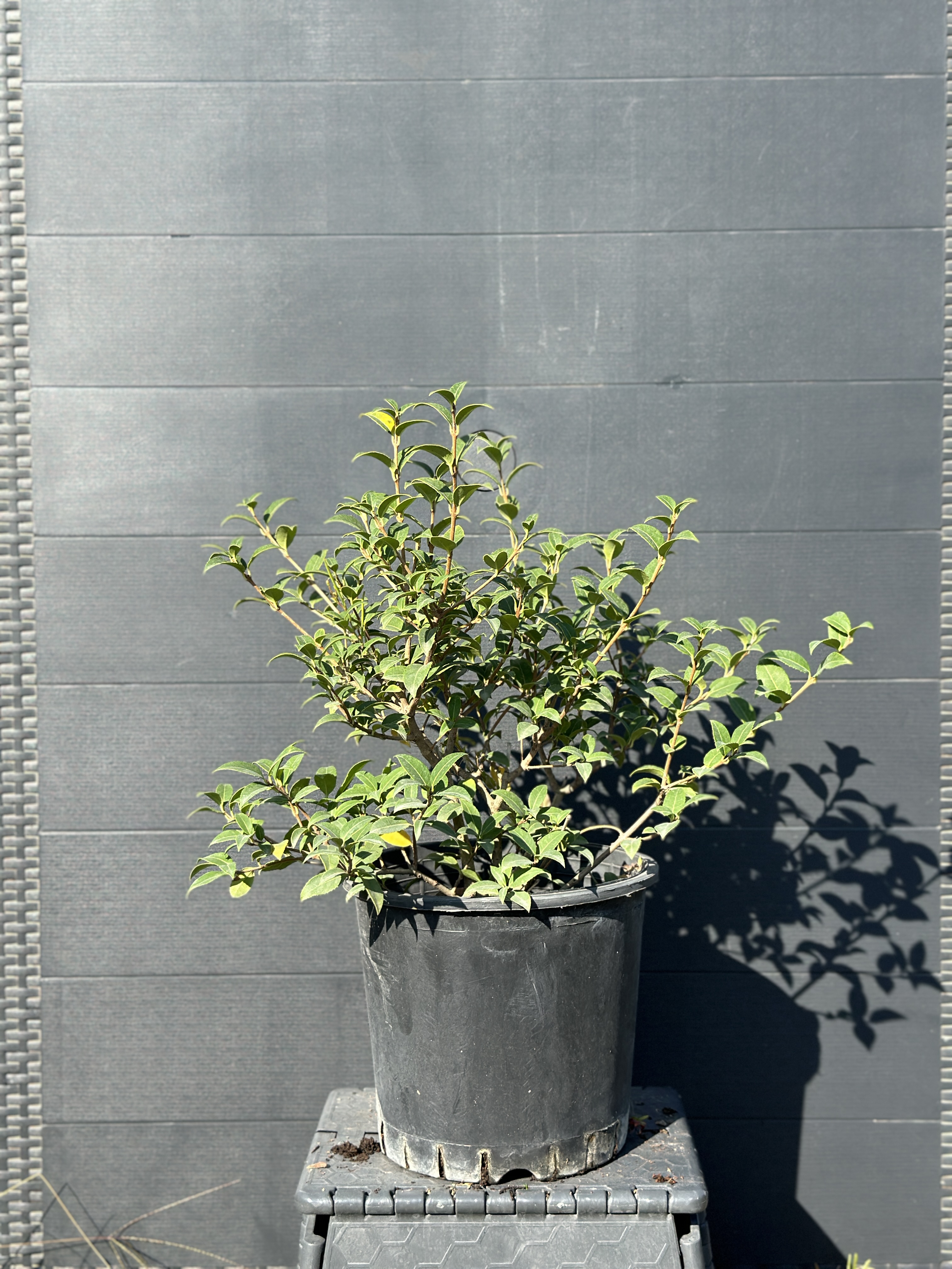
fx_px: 1760
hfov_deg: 30.3
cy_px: 634
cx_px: 476
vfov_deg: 39.7
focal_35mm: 48
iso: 80
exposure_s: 1/2532
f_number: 1.78
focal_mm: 6.86
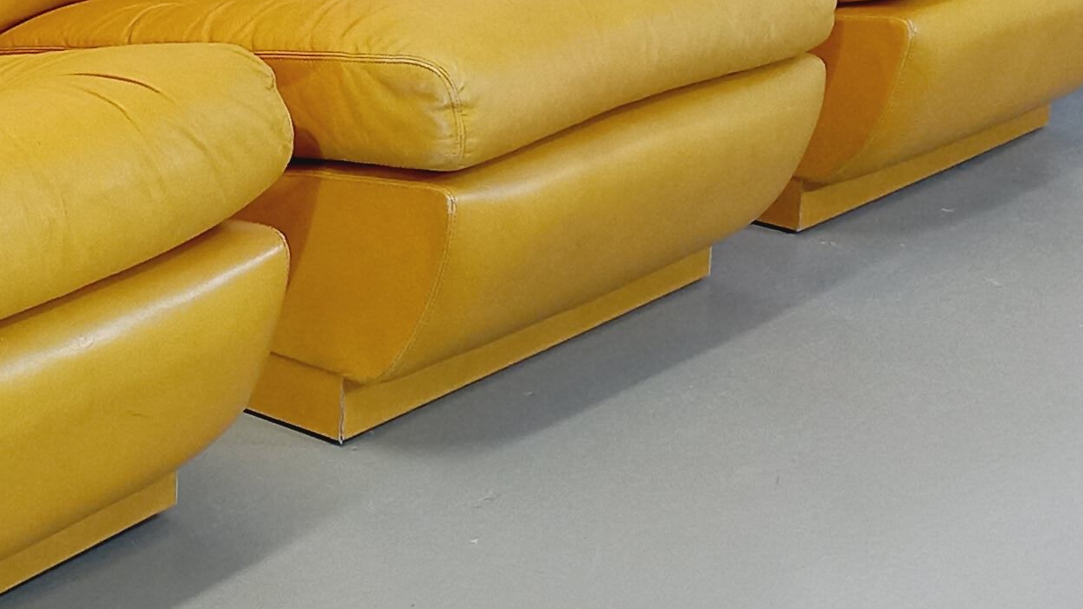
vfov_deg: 13.7
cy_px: -29
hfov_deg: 23.8
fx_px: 2498
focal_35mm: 87
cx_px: 125
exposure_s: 1/49
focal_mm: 4.65
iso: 160
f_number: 1.8
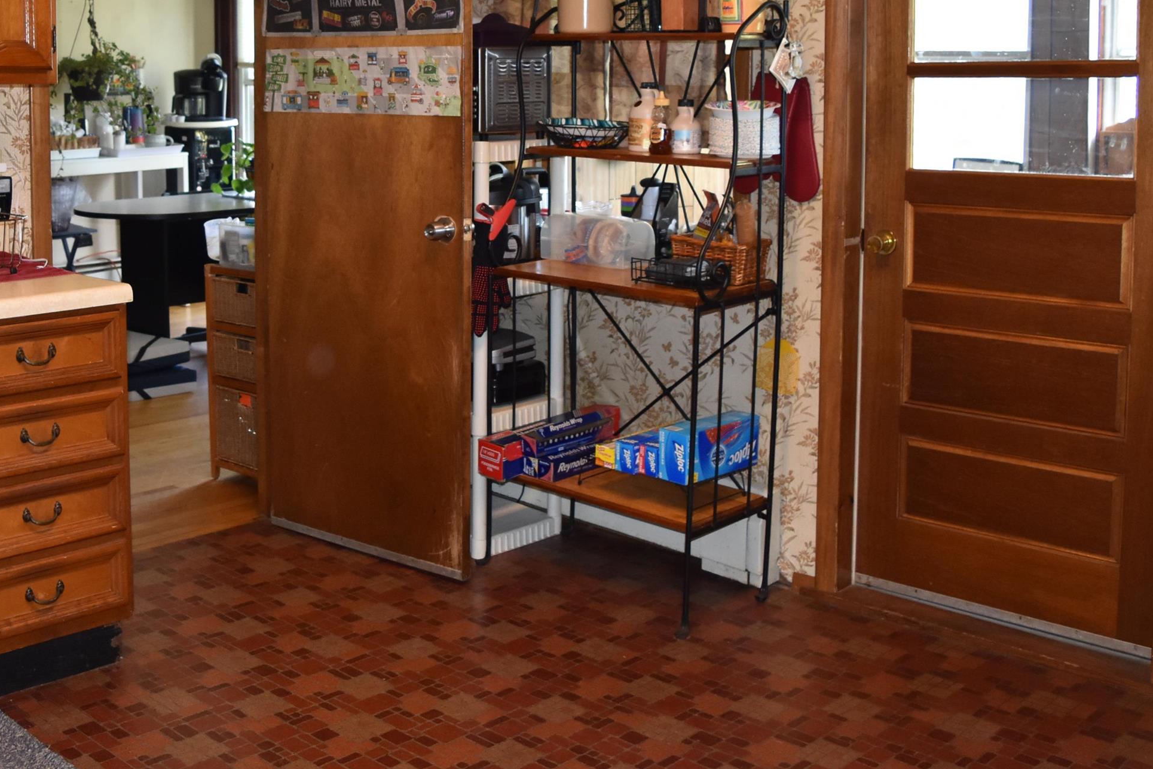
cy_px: 191
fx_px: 1377
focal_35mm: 43
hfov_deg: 45.0
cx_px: 417
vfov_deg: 30.7
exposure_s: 1/60
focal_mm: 18
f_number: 3.5
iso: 900
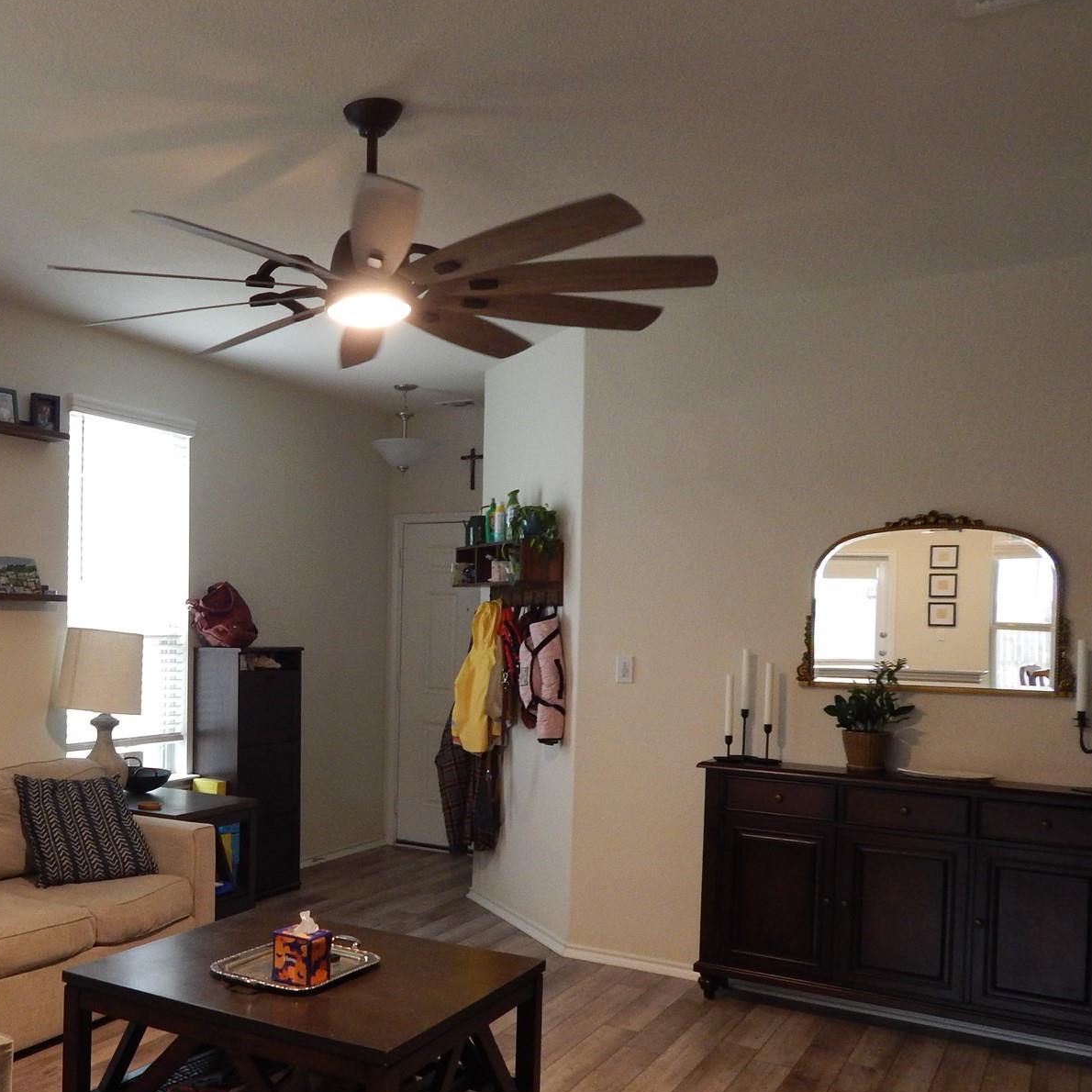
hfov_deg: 44.6
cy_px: 650
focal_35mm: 35
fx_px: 1249
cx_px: 195
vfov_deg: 47.0
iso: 280
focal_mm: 4
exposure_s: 1/30
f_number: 3
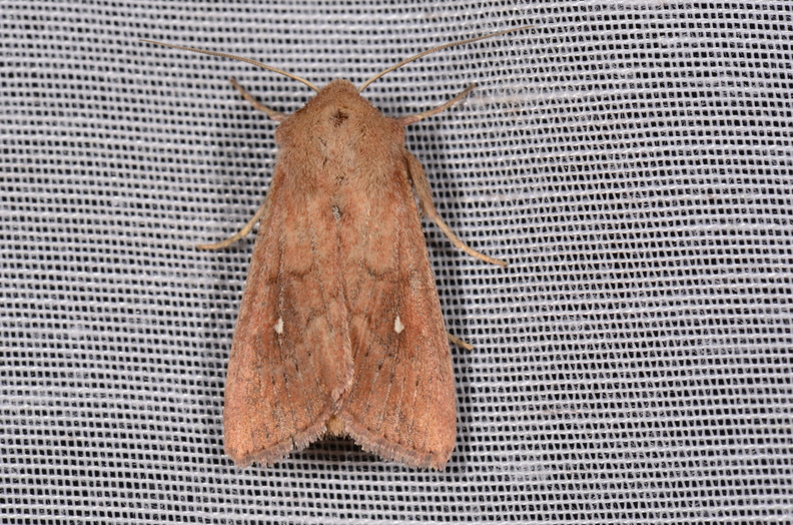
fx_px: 2802
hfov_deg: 16.1
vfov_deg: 10.7
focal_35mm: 128
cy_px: 262
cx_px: 396
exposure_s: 1/60
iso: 100
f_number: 25
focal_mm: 85
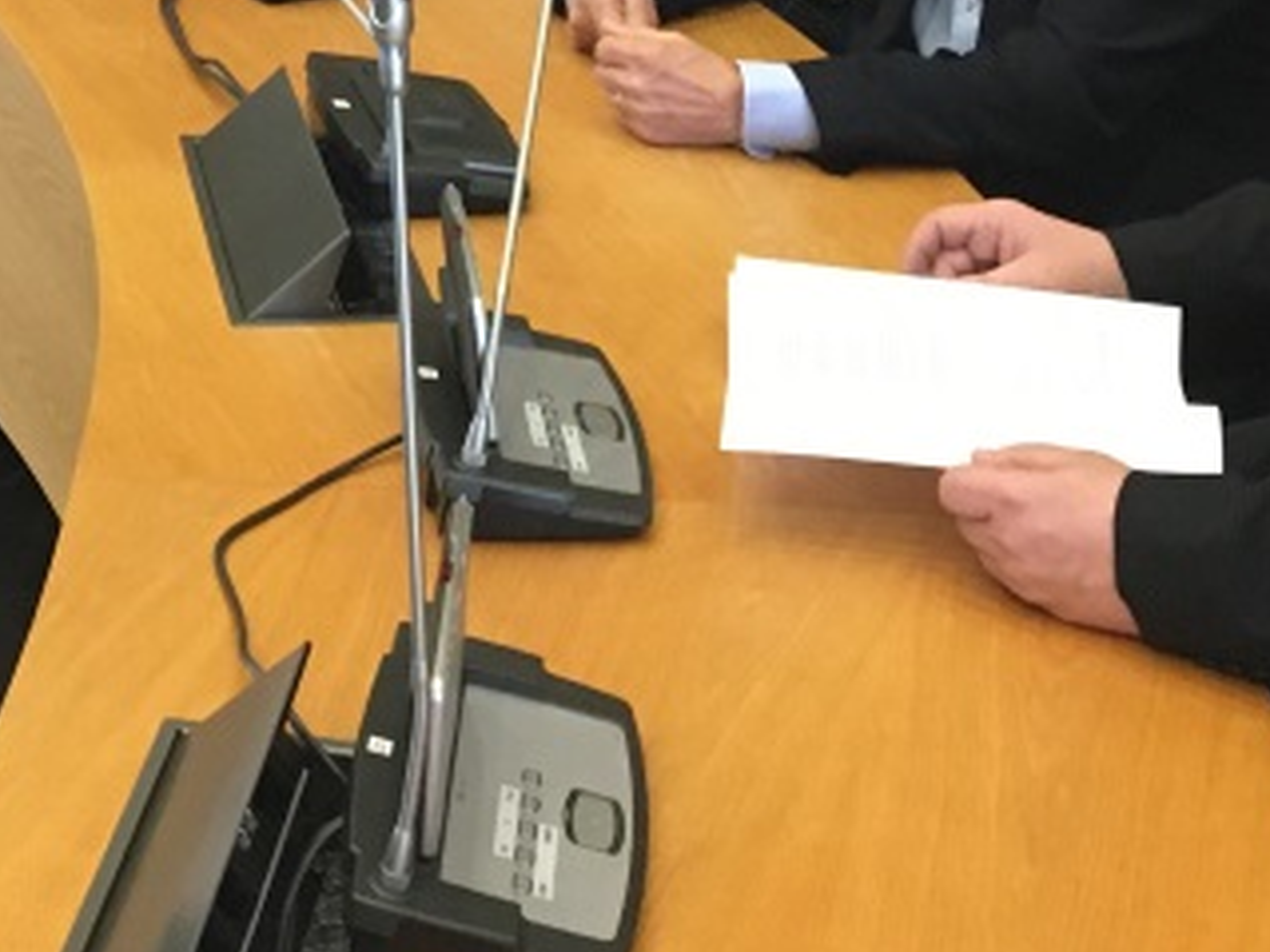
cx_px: 60
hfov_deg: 21.0
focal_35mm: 91
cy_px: -311
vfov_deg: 15.4
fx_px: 3337
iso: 200
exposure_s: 1/33
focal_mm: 4.15
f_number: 2.2
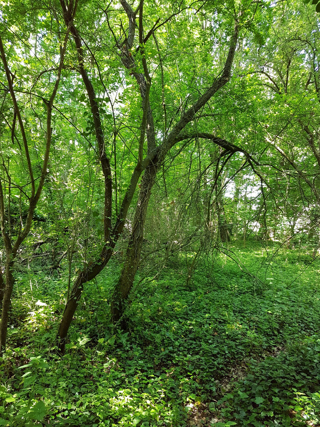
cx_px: 160
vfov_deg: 67.3
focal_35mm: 26
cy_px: 214
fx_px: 320
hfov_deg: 53.1
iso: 64
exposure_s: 1/50
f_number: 1.7
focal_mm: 4.2
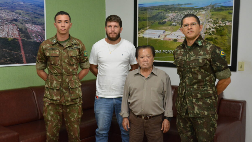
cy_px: 69
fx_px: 264
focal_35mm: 40
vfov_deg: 30.0
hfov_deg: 51.0
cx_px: 126
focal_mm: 25
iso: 1600
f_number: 4
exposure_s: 1/80
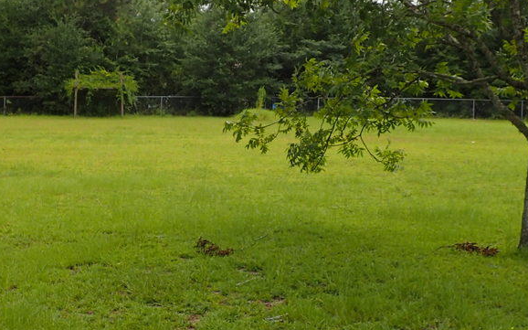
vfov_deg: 16.9
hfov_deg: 26.8
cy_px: 165
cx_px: 222
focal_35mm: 77
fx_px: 1108
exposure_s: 1/250
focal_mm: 6.42
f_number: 3.5
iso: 100
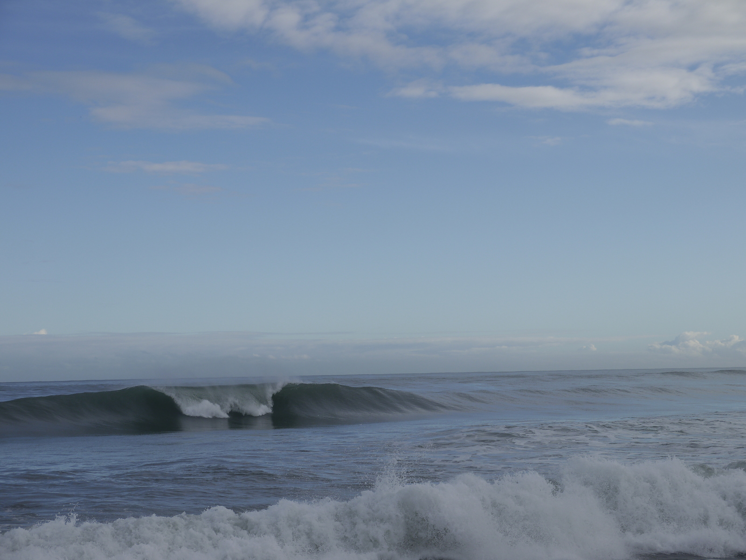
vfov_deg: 17.6
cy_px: 280
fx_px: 1810
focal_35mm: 84
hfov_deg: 23.3
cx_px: 373
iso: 100
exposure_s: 1/400
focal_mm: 42
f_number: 9
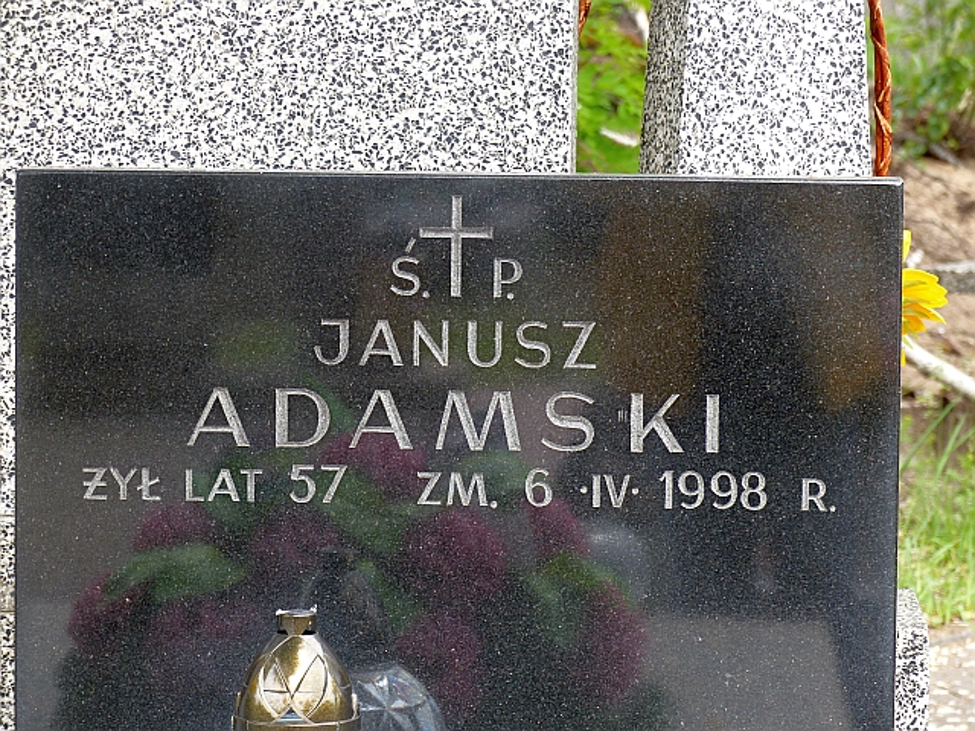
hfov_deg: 11.8
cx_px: 488
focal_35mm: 167
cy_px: 366
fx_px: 4704
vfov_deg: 8.9
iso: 100
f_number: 3.5
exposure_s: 1/125
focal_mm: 30.1
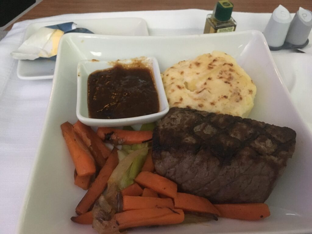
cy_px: 117
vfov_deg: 48.2
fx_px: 261
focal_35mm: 29
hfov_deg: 61.7
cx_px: 156
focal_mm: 4.15
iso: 640
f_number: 2.2
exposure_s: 1/17
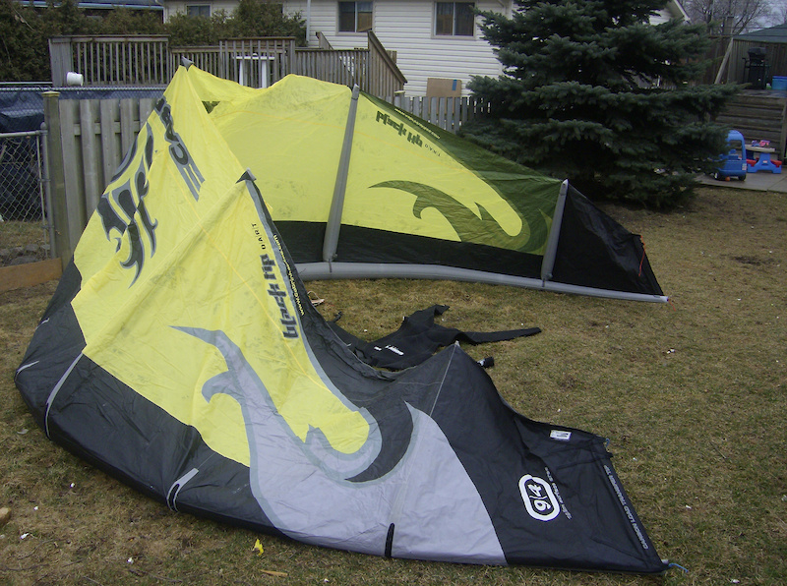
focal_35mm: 36
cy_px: 293
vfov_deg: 39.5
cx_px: 394
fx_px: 817
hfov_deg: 51.5
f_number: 4.7
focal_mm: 6
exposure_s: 1/358
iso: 100
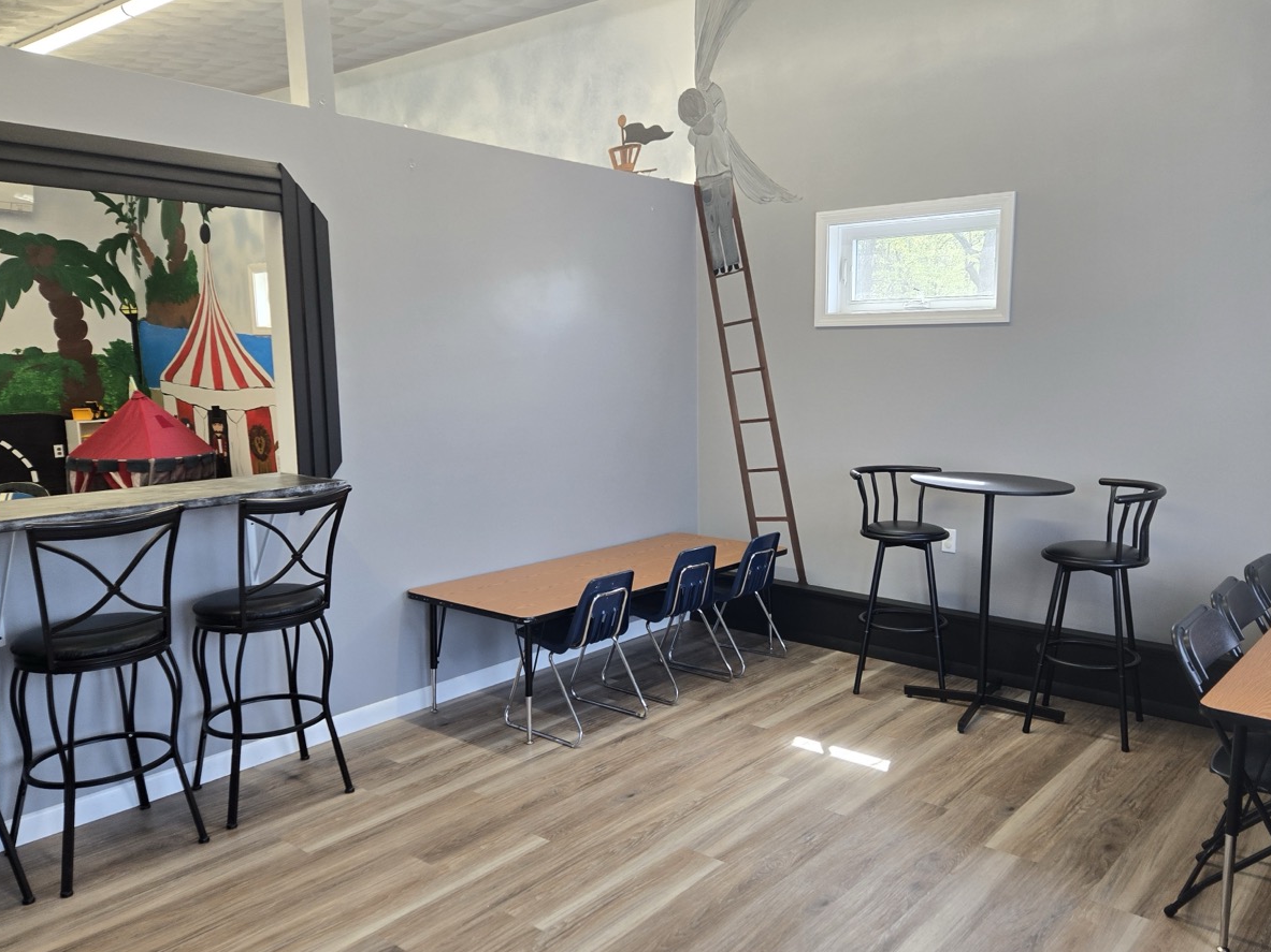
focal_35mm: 28
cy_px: 527
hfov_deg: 63.2
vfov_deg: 49.6
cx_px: 712
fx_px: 1028
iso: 100
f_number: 1.8
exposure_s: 1/120
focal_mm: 5.4
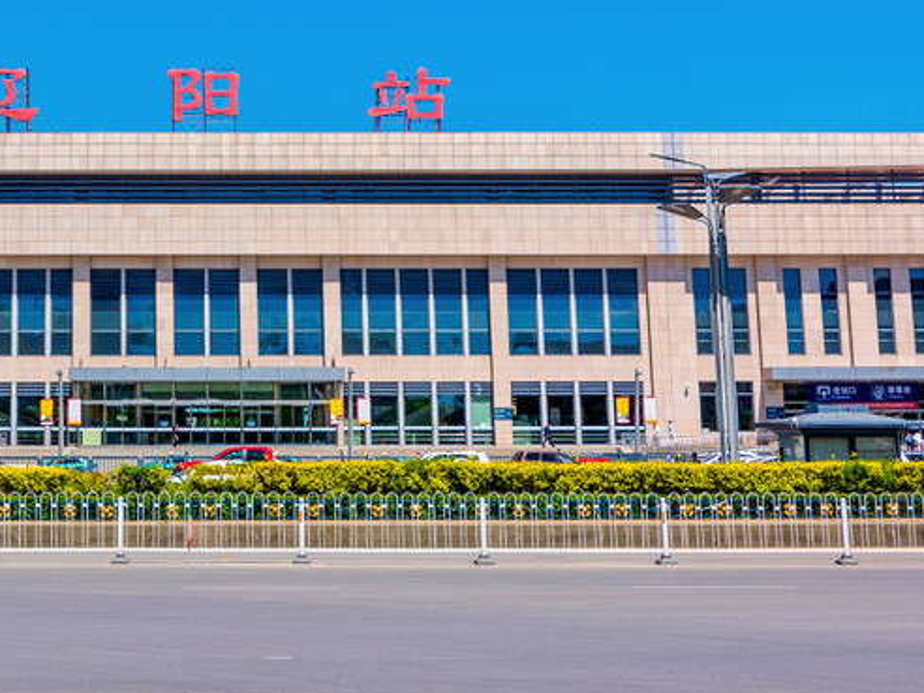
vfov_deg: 19.0
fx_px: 2002
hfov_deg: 25.6
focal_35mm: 75
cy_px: -16
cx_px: 197
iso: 100
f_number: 9
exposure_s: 1/250
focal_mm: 32
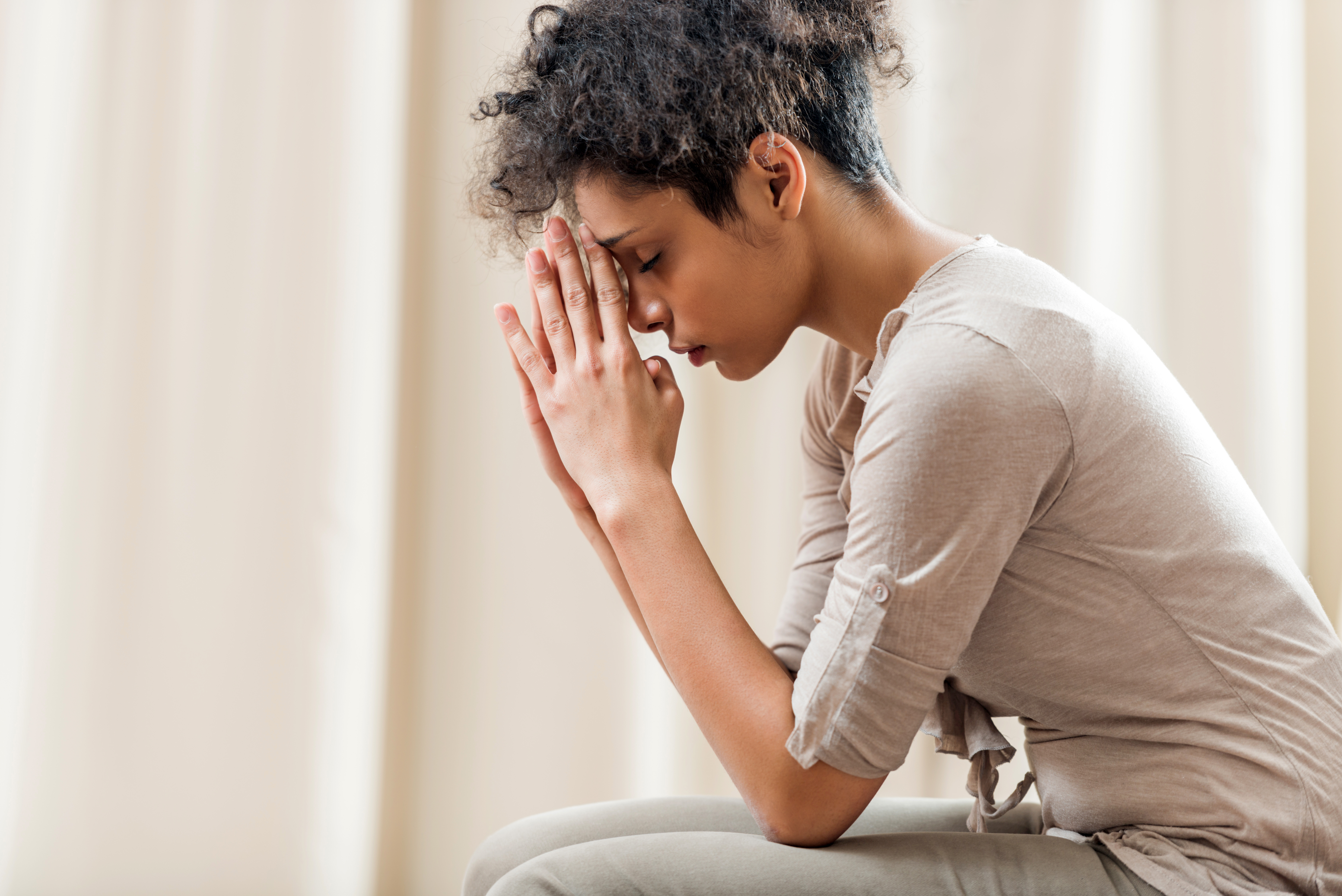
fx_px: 6898
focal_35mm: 185
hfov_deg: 11.1
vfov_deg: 7.4
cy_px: 448
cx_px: 671
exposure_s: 1/200
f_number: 2.8
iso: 100
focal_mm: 185
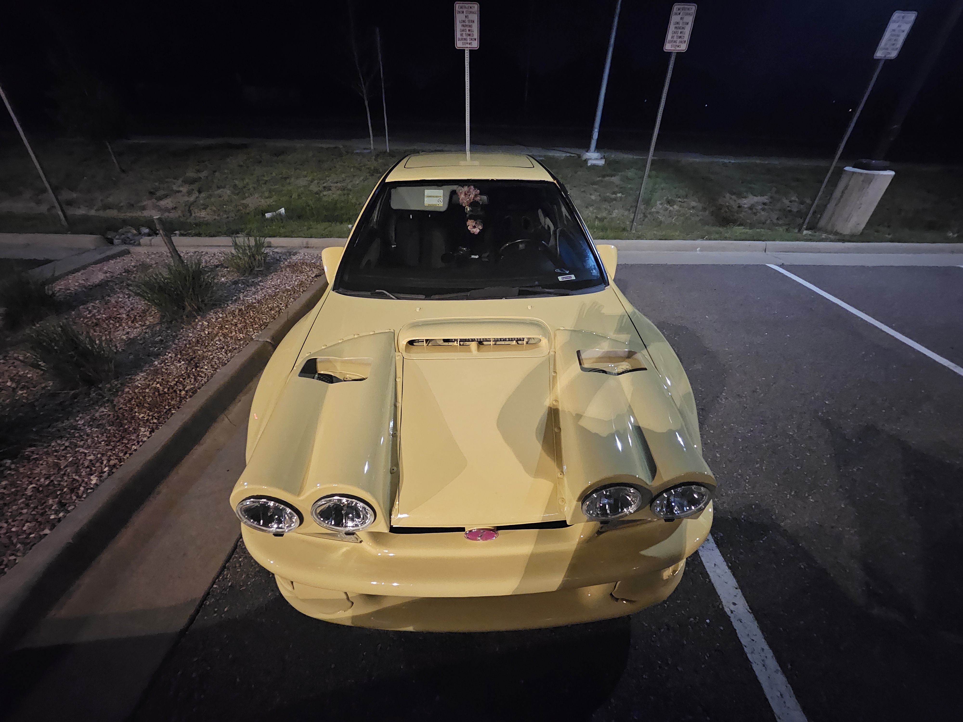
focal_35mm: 13
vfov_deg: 89.9
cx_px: 482
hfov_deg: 106.2
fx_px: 362
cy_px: 361
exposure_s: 1/24
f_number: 2.2
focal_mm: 1.7
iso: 1250
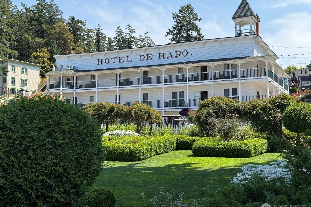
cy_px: 100
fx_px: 432
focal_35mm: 50
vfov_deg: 27.0
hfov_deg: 39.6
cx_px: 156
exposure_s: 1/2273
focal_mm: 6.76
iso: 80
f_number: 1.78
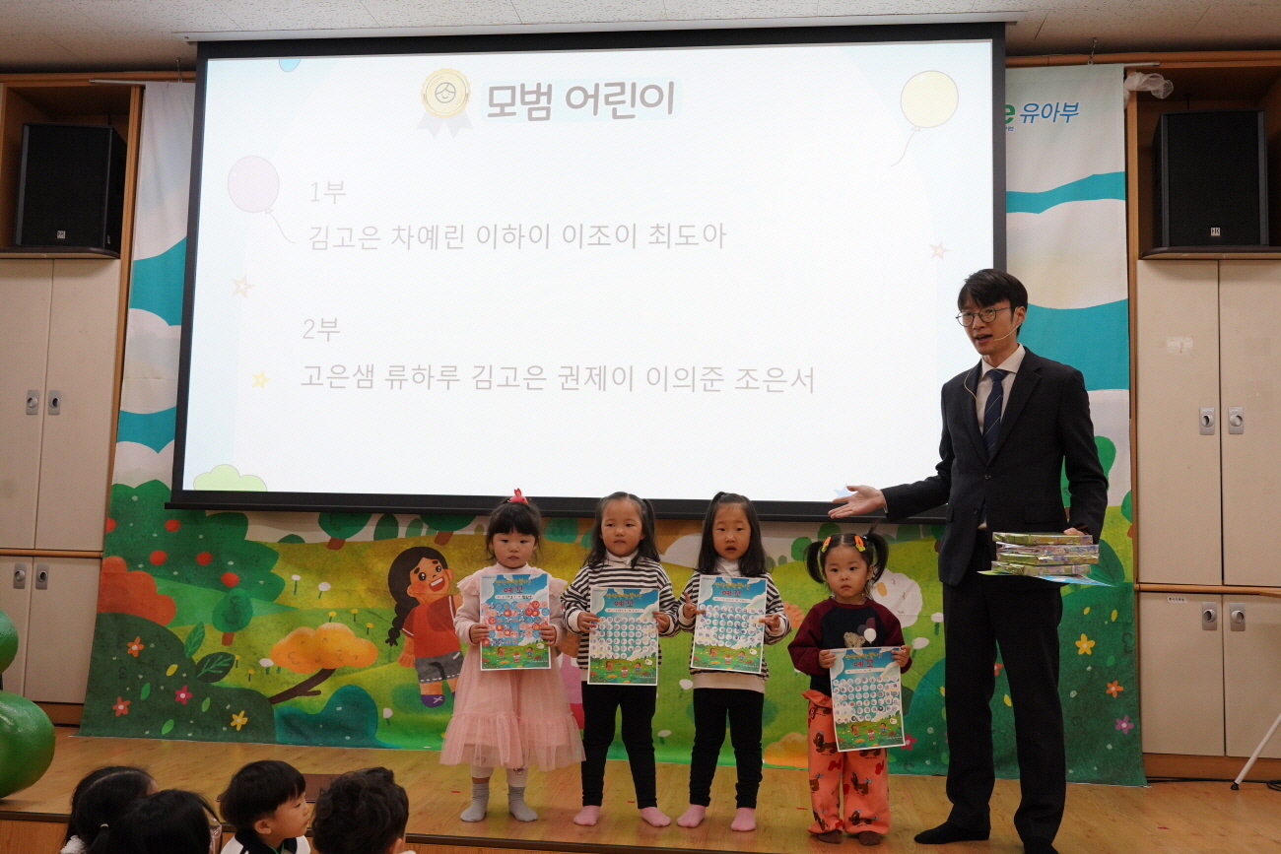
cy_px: 427
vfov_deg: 38.9
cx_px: 640
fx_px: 1210
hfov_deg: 55.8
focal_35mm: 34
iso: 2500
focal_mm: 34
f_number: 5.6
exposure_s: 1/200
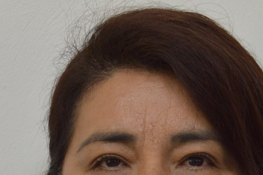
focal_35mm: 234
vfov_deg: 5.7
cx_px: 149
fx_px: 1708
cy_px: 329
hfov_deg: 8.8
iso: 400
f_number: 5
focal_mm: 38
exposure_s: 1/40
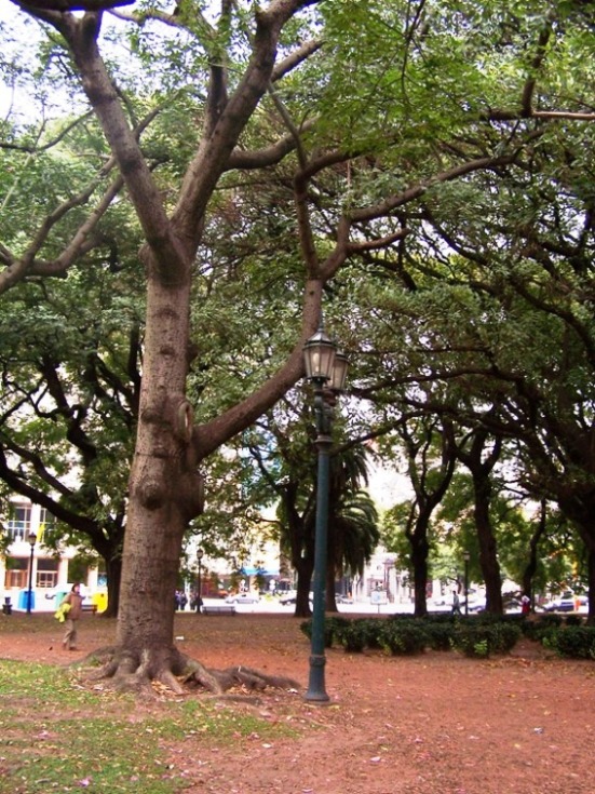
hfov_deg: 37.7
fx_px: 871
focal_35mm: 38
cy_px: 397
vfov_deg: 49.0
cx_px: 298
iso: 100
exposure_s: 1/60
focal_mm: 6.3
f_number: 2.8
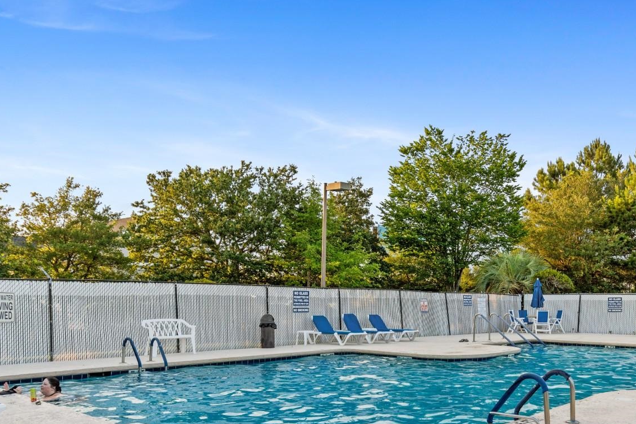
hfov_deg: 61.1
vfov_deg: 42.8
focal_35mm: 30
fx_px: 530
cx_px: 397
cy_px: 293
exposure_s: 1/160
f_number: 6.3
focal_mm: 14
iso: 100
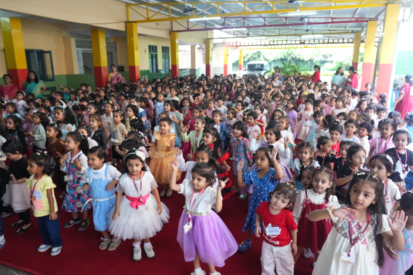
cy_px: 144
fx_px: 298
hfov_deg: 69.4
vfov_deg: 49.5
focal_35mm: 26
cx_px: 198
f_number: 4
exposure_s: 1/160
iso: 3200
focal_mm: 24
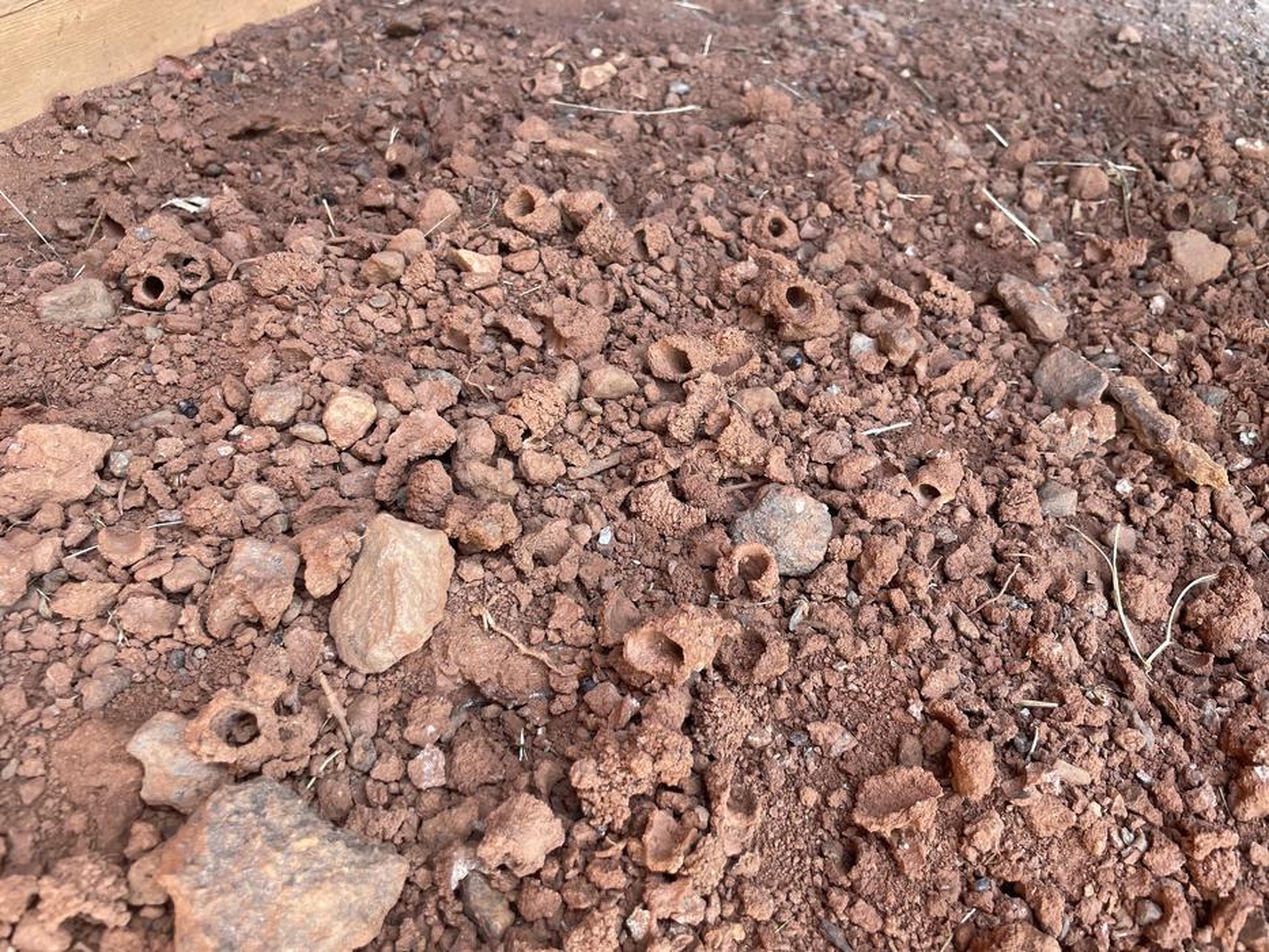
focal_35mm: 26
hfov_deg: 67.3
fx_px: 953
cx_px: 634
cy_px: 476
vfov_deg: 53.1
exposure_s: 1/121
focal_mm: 4.2
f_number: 1.6
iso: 80
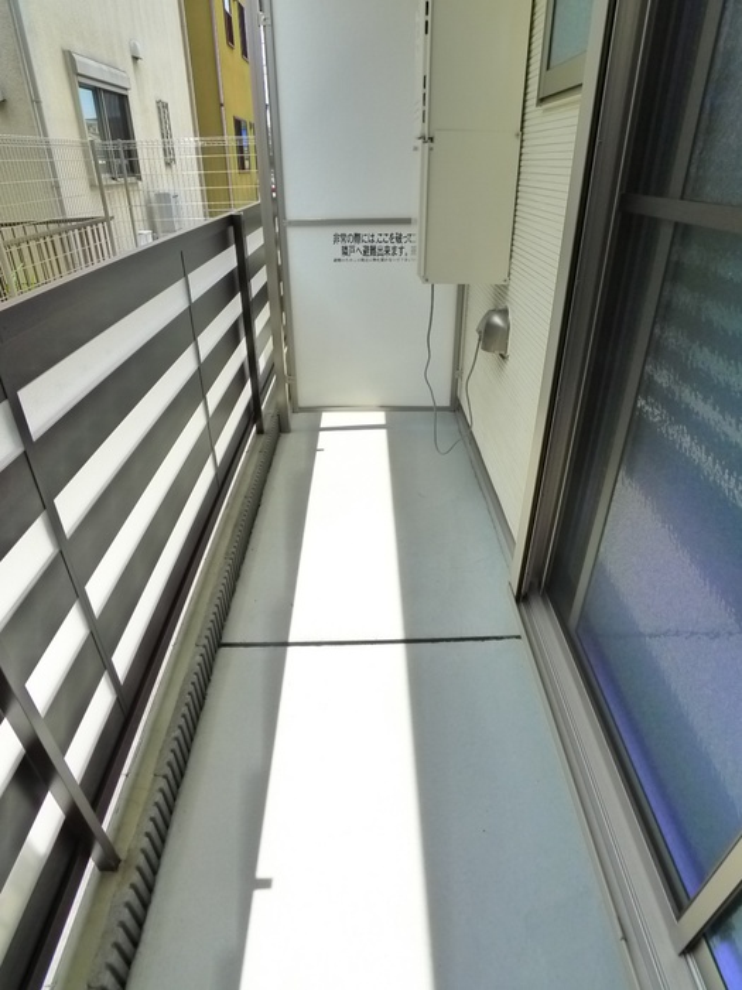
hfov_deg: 56.8
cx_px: 371
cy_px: 495
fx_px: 686
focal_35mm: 24
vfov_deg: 71.6
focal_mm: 5.1
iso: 400
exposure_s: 1/500
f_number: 4
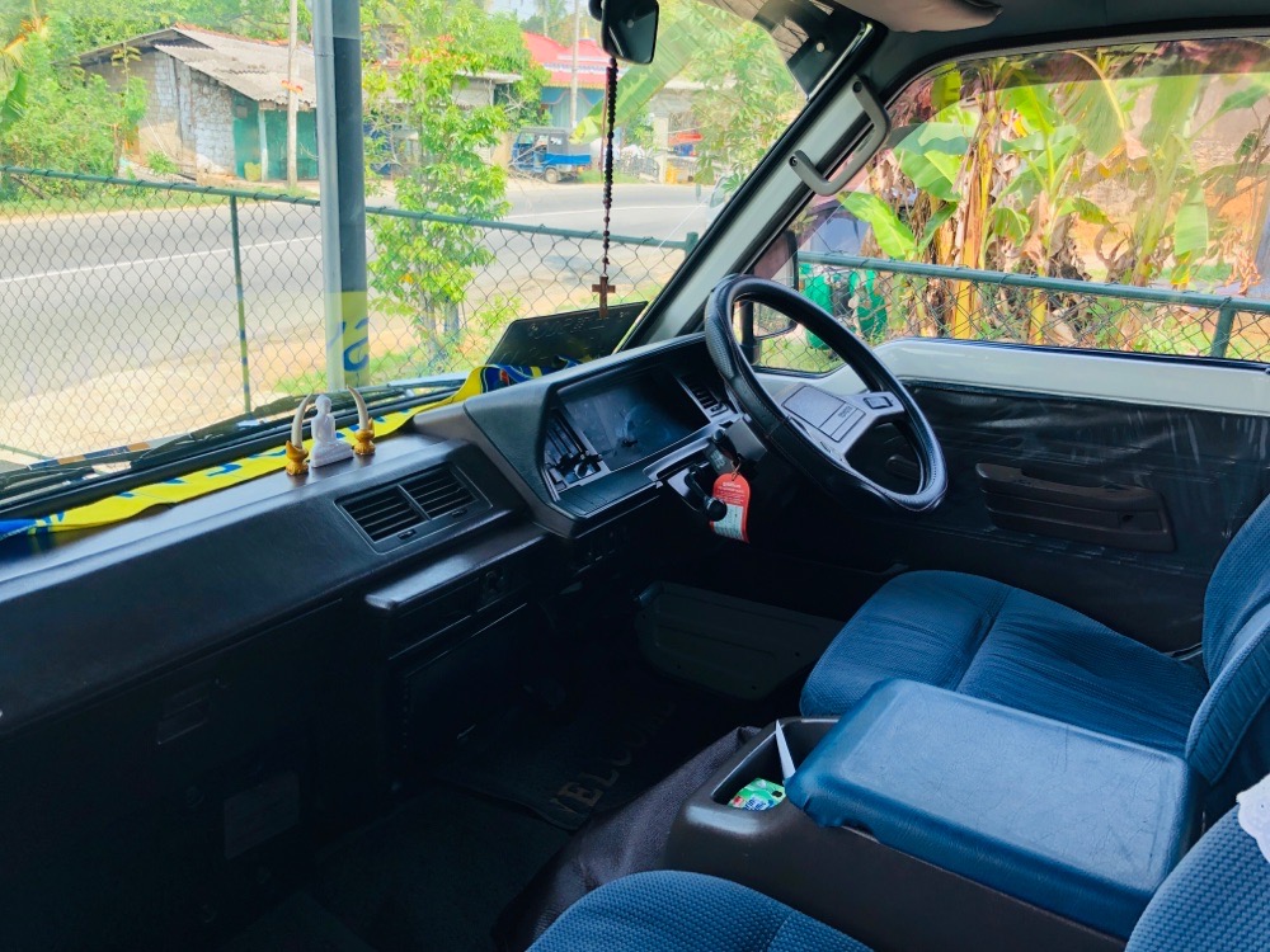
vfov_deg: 49.7
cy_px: 476
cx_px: 635
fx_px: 1027
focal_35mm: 28
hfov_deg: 63.4
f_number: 1.8
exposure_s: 1/157
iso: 20
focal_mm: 4
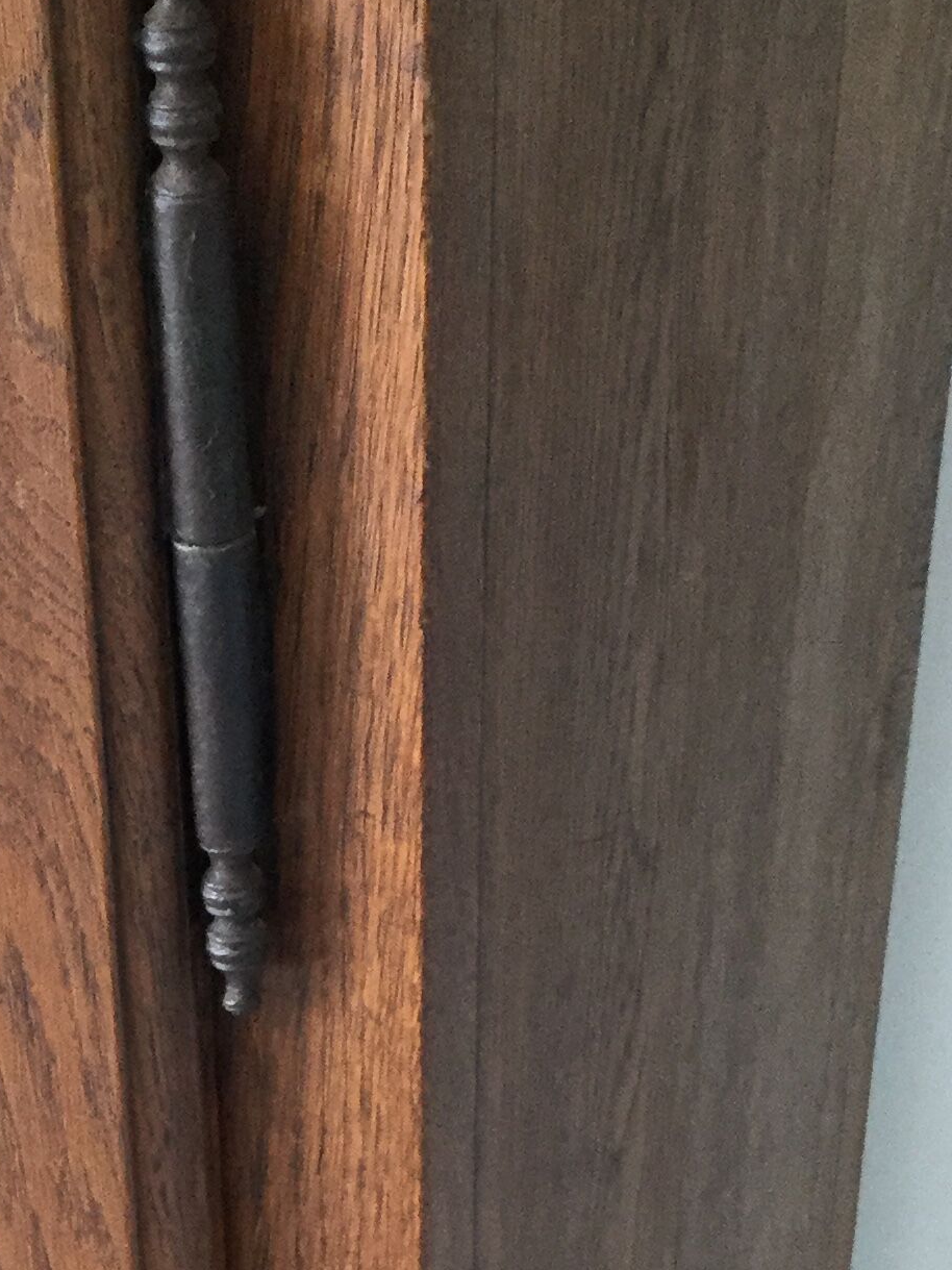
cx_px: 60
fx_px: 3044
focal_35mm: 83
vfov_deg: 22.9
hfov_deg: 17.5
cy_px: 1189
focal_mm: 3.3
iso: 160
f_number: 2.4
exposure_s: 1/33
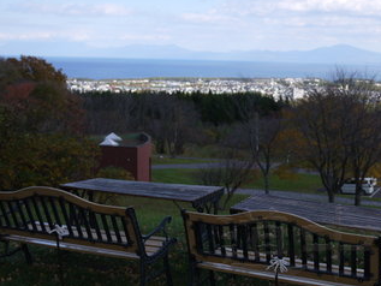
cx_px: 291
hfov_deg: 30.2
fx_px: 694
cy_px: 142
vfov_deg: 23.3
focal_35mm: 63
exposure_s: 1/2000
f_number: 2.5
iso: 100
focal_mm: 20
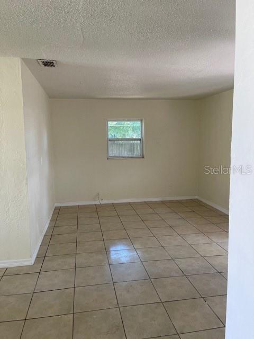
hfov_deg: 53.1
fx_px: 254
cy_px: 170
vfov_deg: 67.3
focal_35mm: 26
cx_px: 127
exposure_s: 1/120
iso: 125
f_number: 1.6
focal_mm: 5.1
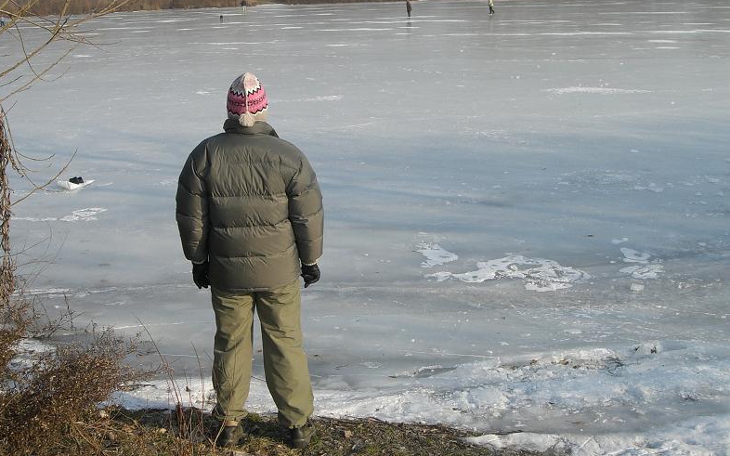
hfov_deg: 48.2
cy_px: 216
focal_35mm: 41
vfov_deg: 31.2
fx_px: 816
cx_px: 368
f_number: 4.4
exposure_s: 1/400
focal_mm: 6.3
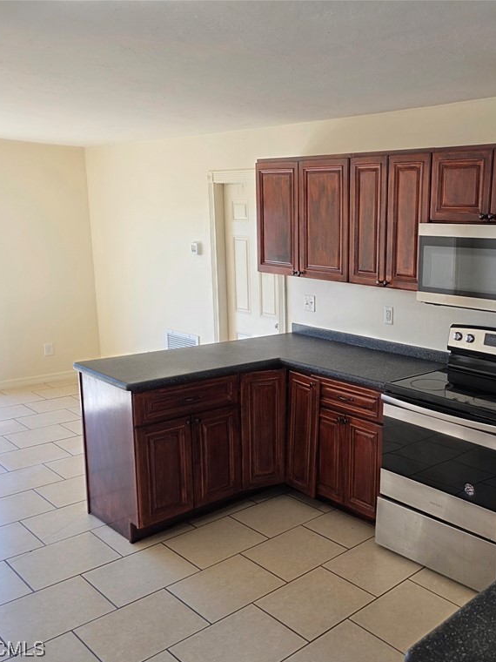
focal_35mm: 31
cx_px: 407
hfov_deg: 43.0
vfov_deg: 58.4
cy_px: 334
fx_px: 592
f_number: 1.7
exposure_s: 1/120
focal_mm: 6.3
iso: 80
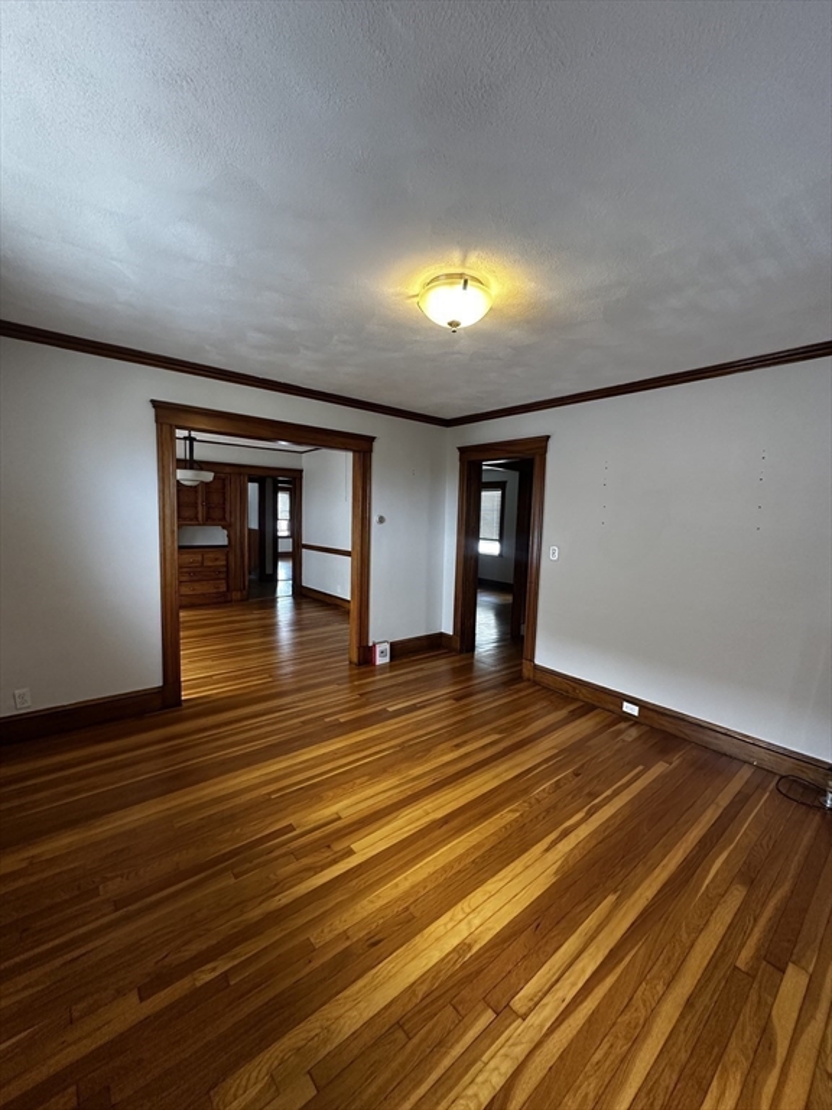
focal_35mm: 14
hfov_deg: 85.7
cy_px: 555
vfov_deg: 102.1
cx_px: 416
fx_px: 449
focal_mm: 2.22
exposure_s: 1/120
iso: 250
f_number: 2.2
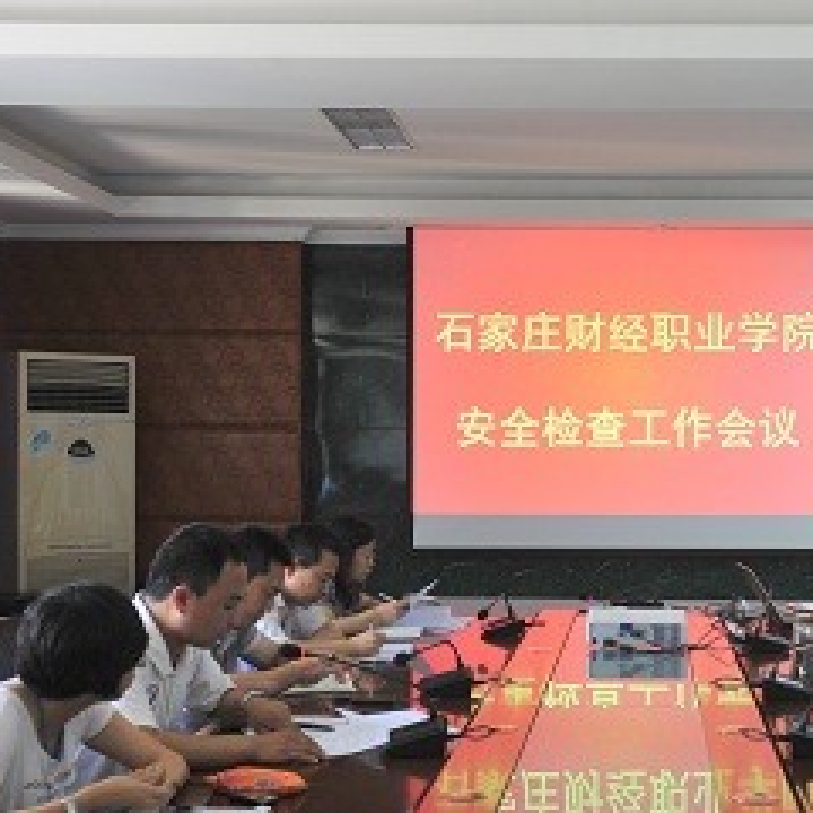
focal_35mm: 58
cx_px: 615
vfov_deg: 29.5
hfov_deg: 29.1
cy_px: 467
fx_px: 1541
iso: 640
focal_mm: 35
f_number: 4
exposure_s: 1/60
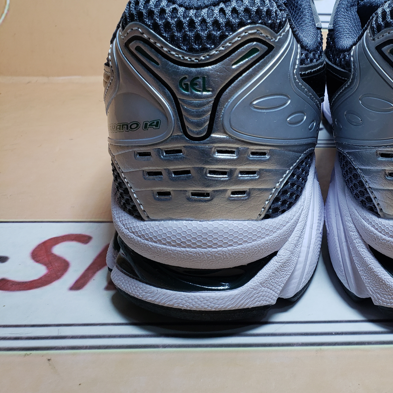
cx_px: 341
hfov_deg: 39.4
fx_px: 514
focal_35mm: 40
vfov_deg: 41.5
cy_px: 145
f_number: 2.4
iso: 50
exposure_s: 1/205
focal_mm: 4.3
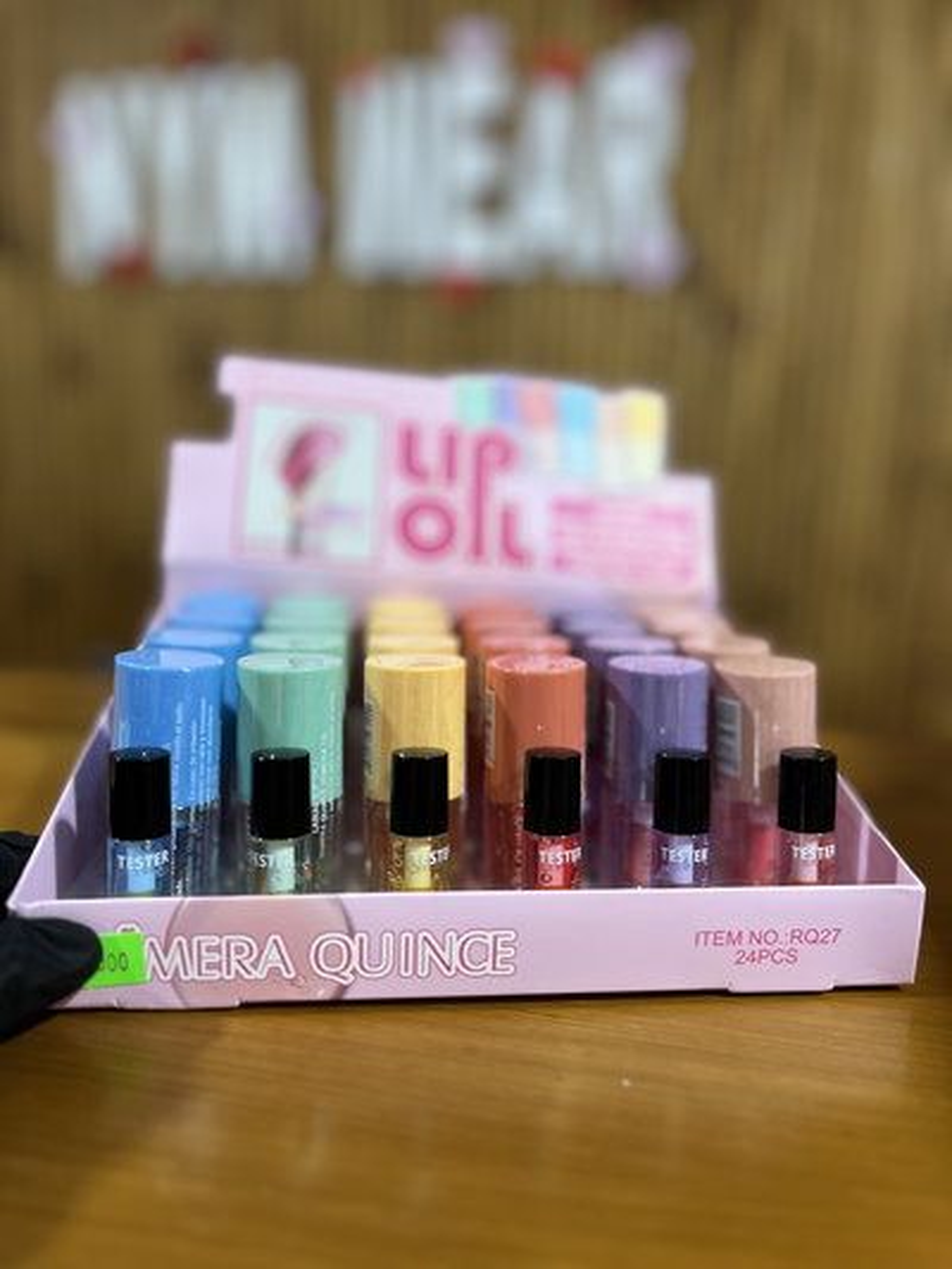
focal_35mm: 26
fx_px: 953
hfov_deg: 53.1
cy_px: 634
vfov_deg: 67.3
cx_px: 476
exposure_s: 1/50
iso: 100
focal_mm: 5.1
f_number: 1.6
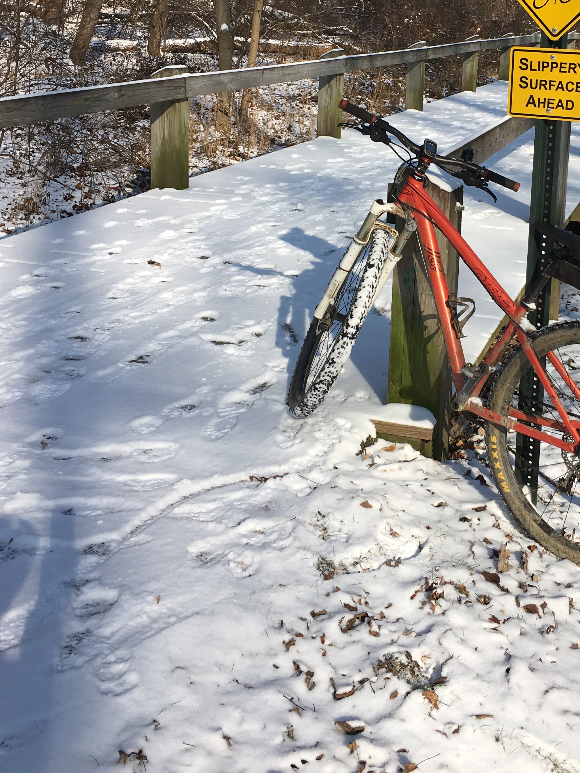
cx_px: 422
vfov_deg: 41.9
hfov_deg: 32.4
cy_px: 214
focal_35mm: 44
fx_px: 983
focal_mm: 4.15
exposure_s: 1/1451
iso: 25
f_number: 2.2
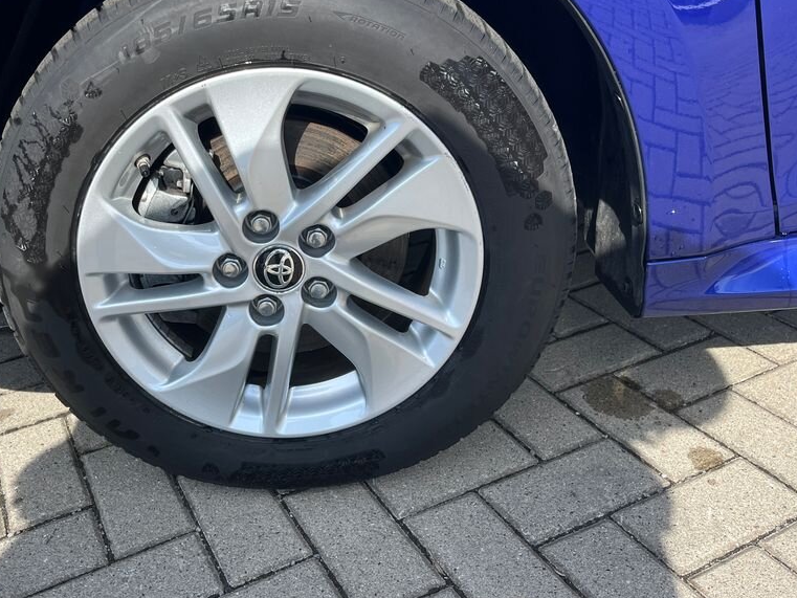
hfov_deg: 51.7
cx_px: 270
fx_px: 806
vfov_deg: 40.4
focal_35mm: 35
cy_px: 223
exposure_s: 1/1036
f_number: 1.6
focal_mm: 5.1
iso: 50
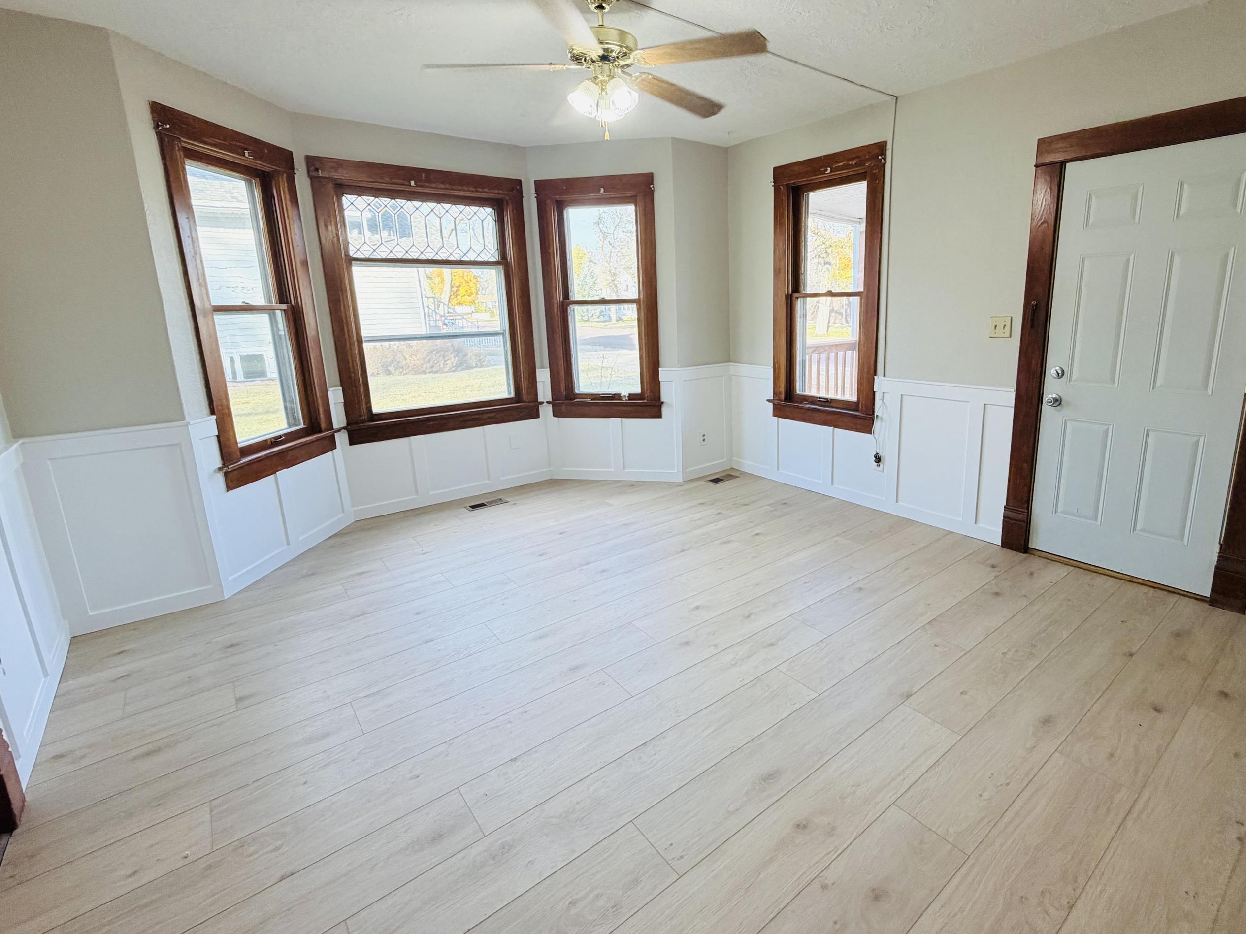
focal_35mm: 17
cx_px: 705
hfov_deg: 90.5
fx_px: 612
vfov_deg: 74.6
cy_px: 431
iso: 160
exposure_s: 1/120
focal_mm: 2.22
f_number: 2.2
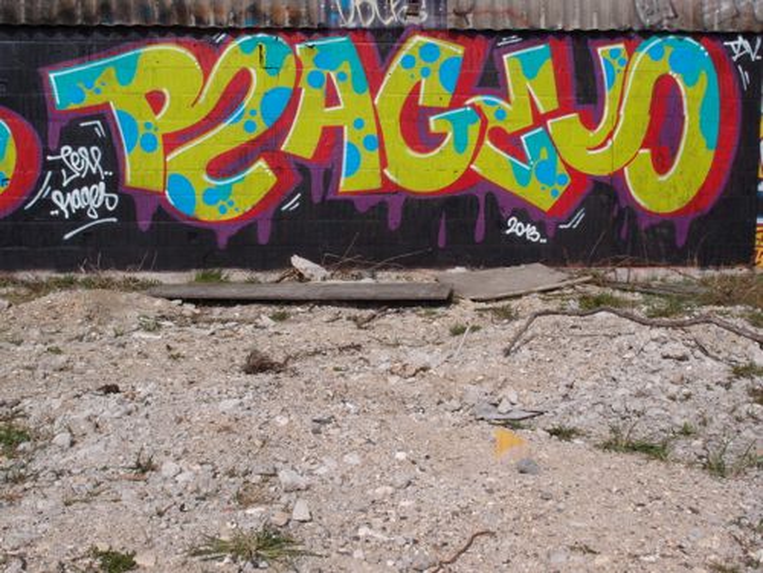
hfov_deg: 54.0
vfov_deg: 41.8
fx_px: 749
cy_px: 286
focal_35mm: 34
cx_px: 382
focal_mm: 7.41
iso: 100
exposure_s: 1/800
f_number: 5.6
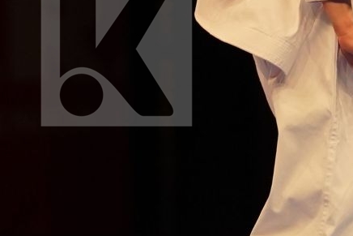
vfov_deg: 1.7
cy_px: 53
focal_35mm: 829
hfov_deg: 2.5
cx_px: 391
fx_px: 8131
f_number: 2.8
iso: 800
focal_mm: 134
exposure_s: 1/500
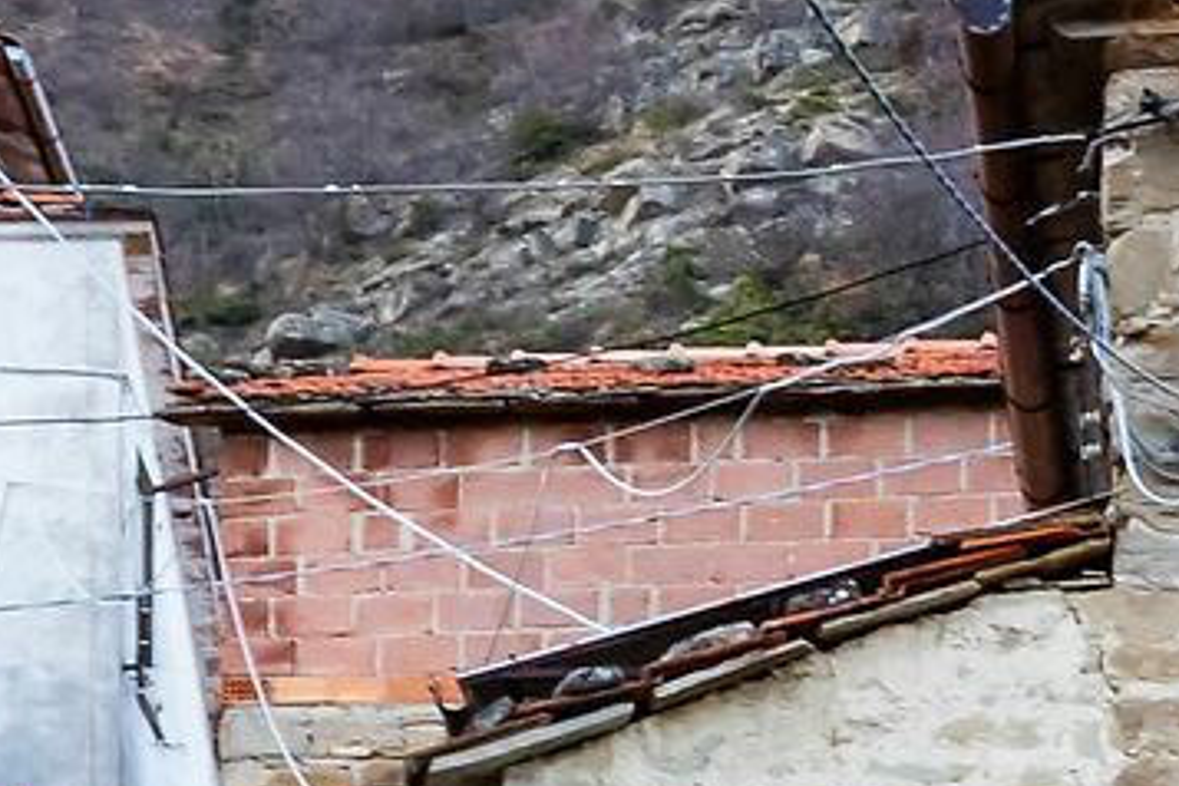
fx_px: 7925
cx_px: 403
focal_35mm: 242
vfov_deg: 5.5
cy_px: 1681
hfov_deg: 8.5
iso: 400
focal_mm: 24
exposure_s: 1/13
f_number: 16
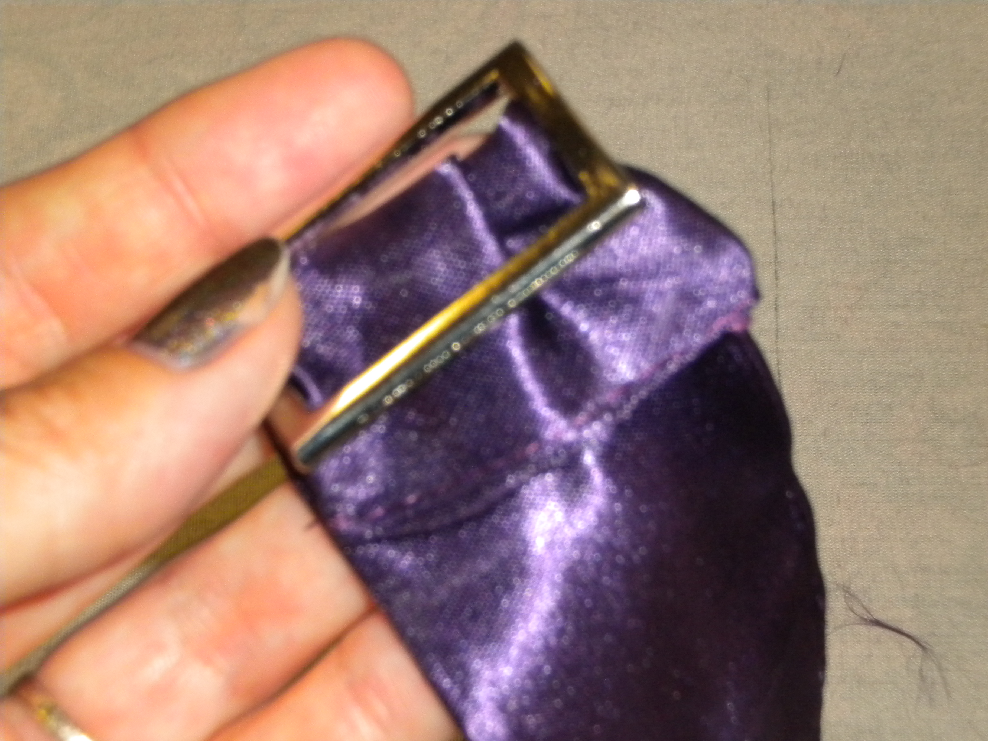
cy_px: 370
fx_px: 2997
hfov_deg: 18.7
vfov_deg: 14.1
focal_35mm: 105
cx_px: 494
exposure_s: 1/60
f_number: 8.5
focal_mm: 18.9
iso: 400
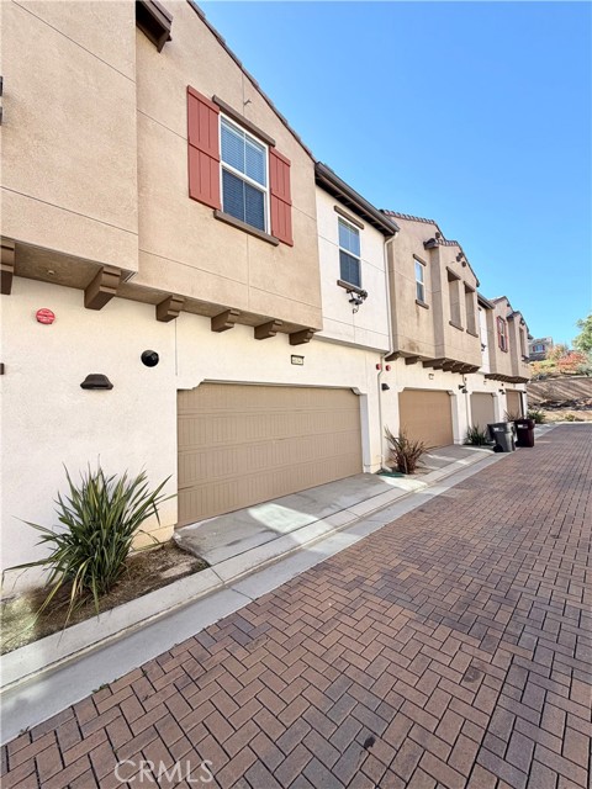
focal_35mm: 14
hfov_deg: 85.7
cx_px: 296
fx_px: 319
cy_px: 394
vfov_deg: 102.1
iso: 40
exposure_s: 1/590
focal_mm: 2.22
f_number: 2.2
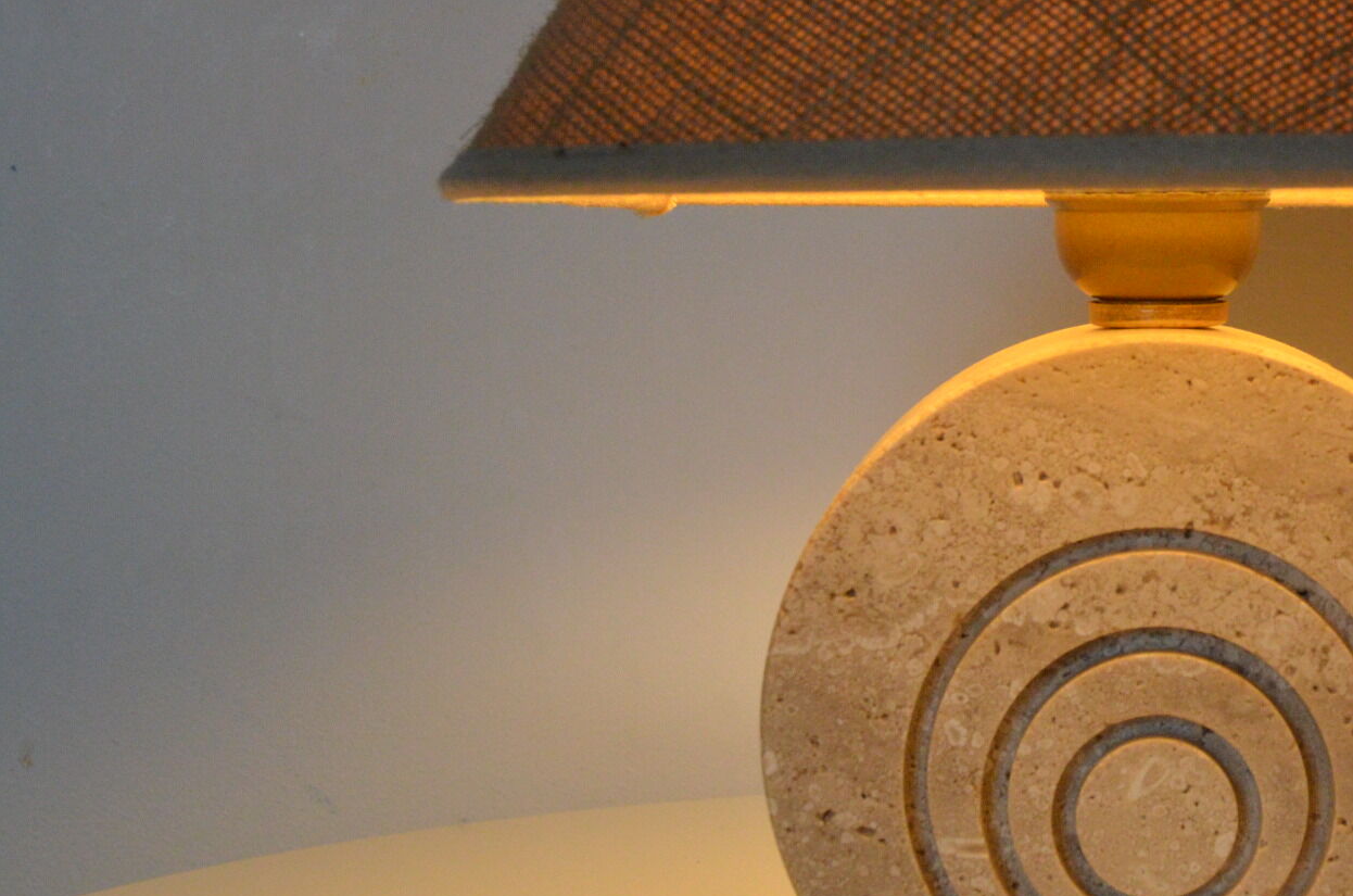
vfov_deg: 14.8
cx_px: 1215
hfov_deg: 21.7
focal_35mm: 92
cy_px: 277
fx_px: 3450
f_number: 8
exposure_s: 1/250
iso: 2000
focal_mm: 31
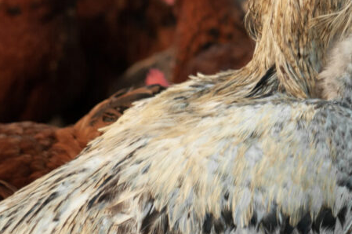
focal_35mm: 250
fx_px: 2441
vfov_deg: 5.5
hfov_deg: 8.2
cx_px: 317
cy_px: -26
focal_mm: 70
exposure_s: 1/60
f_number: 4.5
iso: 500
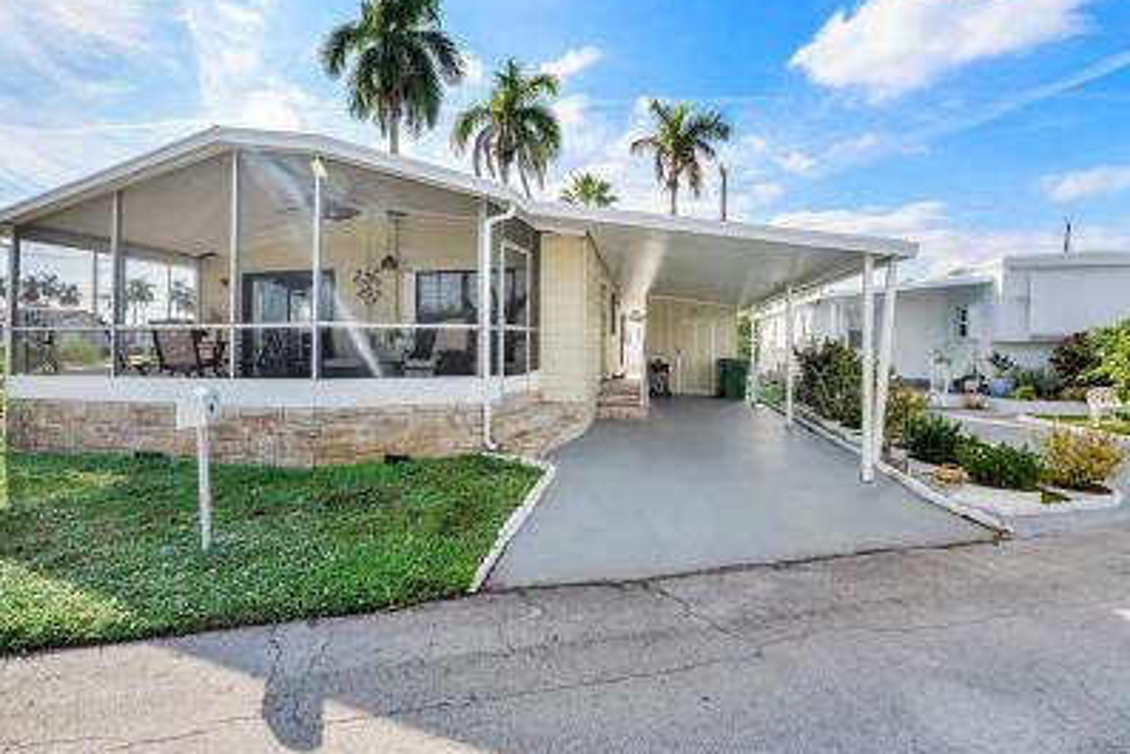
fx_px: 534
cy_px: 344
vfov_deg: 70.4
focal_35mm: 17
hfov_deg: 92.8
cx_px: 495
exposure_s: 1/800
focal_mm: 10
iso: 500
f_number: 9
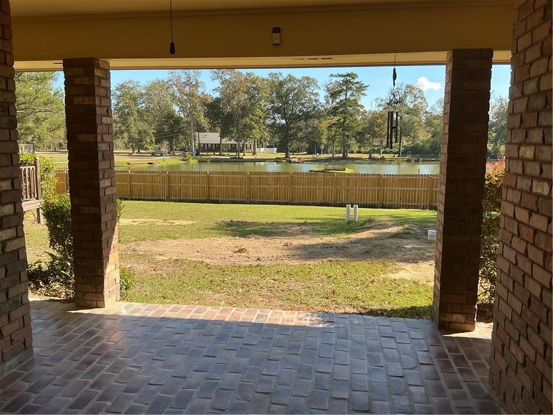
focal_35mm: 29
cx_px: 276
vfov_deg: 48.2
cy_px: 208
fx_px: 463
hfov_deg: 61.7
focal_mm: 3
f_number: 1.8
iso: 25
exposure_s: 1/627
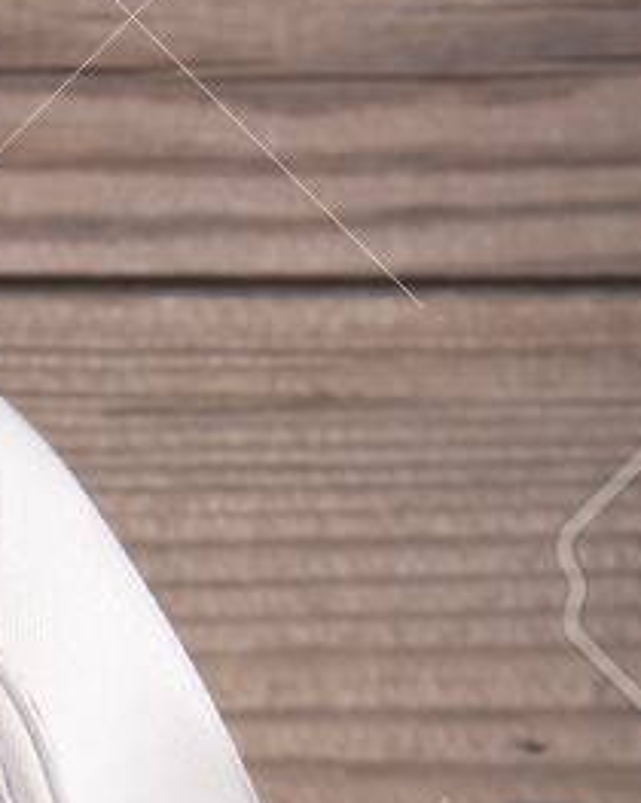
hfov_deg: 4.7
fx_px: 7716
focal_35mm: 325
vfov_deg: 5.9
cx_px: -530
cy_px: 1111
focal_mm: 70
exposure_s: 1/200
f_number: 13
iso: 100
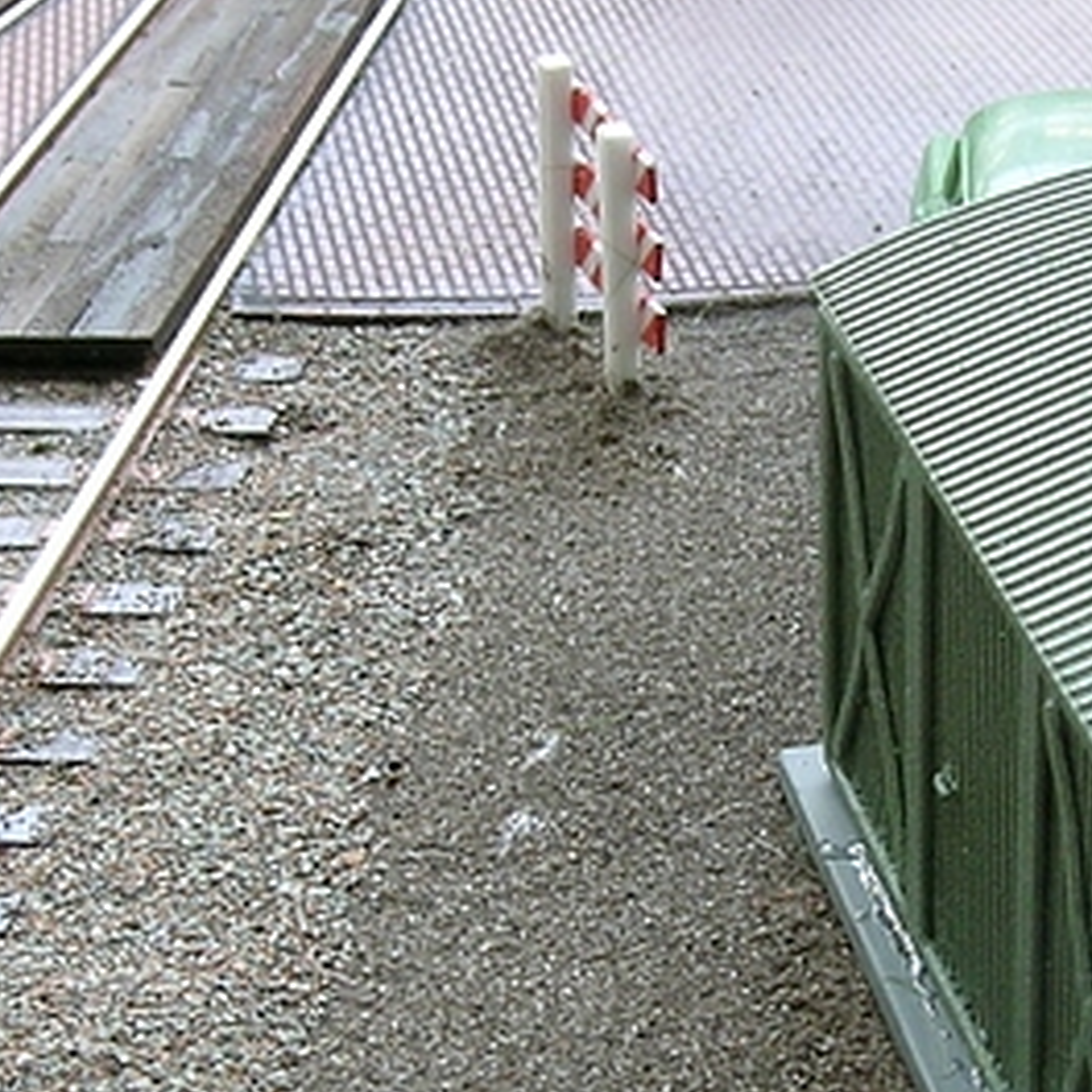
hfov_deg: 9.0
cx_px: 802
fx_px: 6924
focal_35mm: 194
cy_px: 769
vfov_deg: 9.0
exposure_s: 1/2.1
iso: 50
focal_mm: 5.8
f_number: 7.9
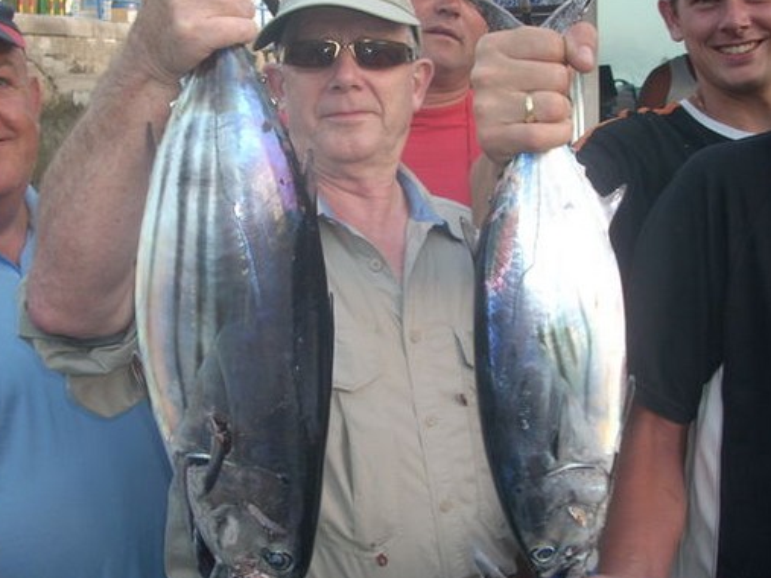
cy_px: 278
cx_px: 359
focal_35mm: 46
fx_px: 1024
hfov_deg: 41.2
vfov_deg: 31.5
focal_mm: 6.2
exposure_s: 1/30
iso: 64
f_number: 2.8
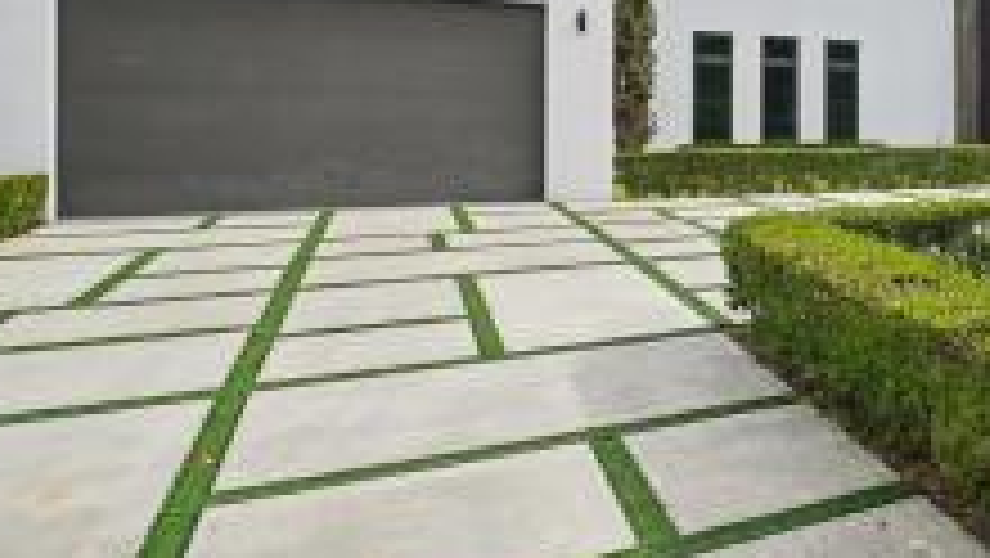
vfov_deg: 35.0
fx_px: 788
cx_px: 943
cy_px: -14
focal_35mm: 30
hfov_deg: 53.5
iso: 100
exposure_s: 1/320
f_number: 8
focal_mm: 14
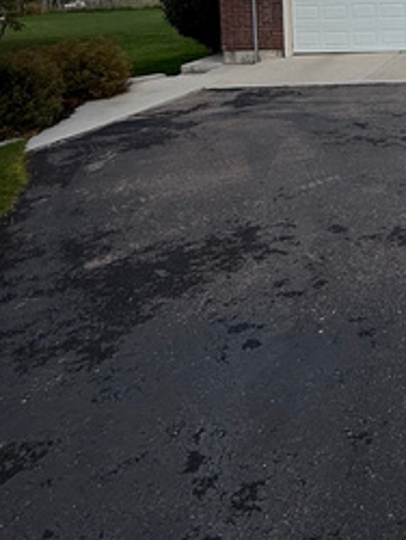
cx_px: 503
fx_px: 671
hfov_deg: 28.6
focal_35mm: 43
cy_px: -50
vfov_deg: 37.1
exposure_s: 1/293
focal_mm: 2.22
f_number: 2.2
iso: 50
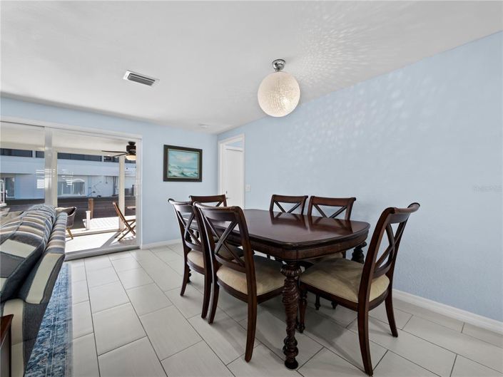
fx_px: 203
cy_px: 188
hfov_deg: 102.1
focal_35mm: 14
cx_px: 252
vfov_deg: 85.7
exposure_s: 1/1.67
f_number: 11
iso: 250
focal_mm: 7
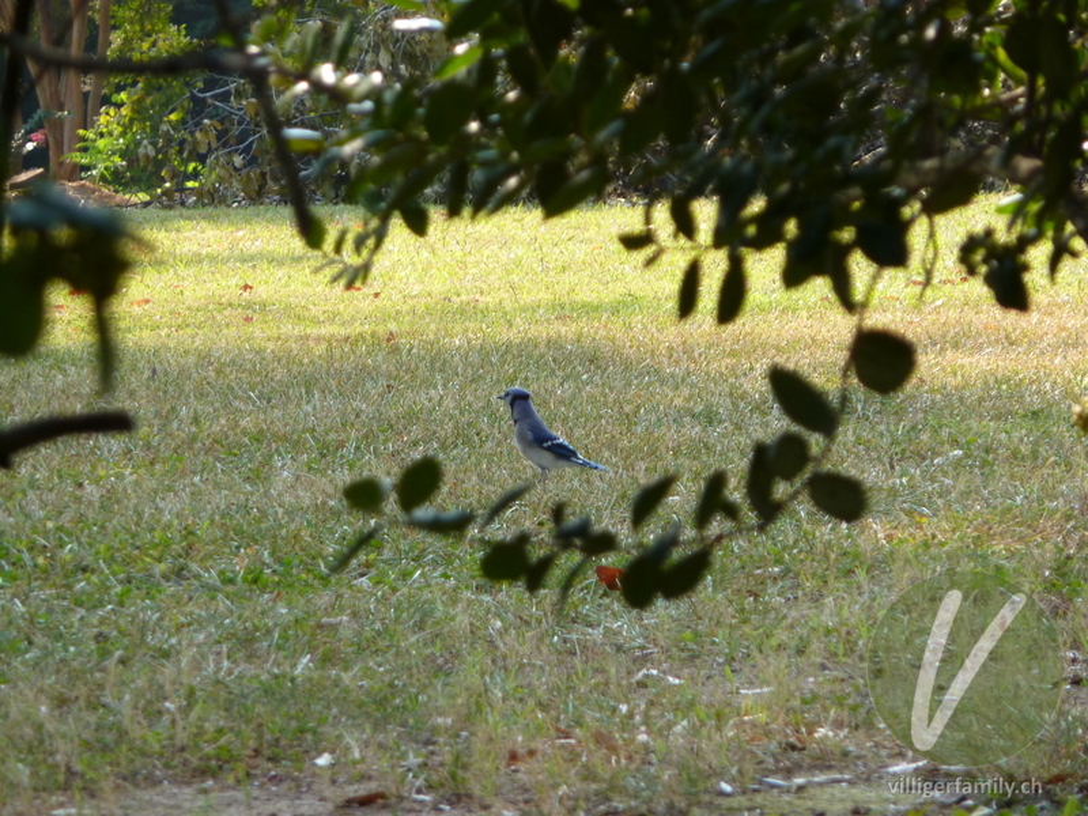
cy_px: 408
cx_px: 544
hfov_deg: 6.6
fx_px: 9429
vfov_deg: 5.0
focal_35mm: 300
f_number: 4.9
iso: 160
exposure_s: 1/125
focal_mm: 49.2
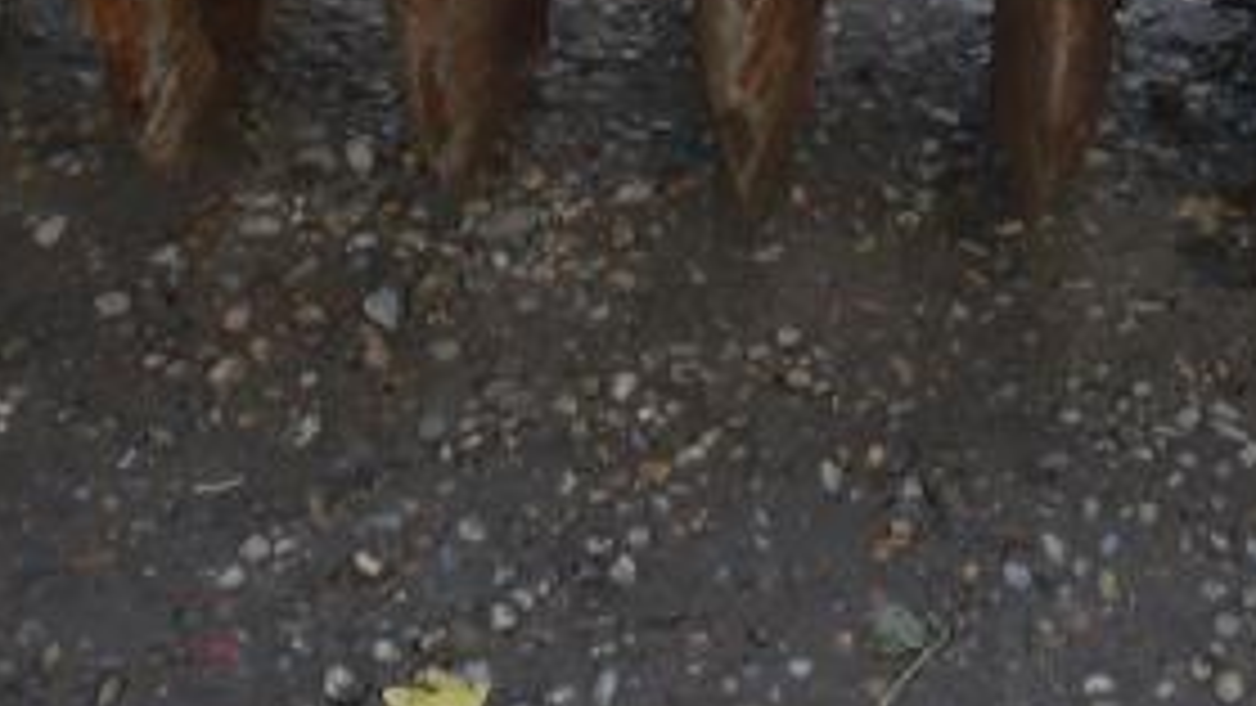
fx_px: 4530
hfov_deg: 15.8
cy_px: -791
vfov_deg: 8.4
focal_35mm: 136
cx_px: 815
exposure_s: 1/60
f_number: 4
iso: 160
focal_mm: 17
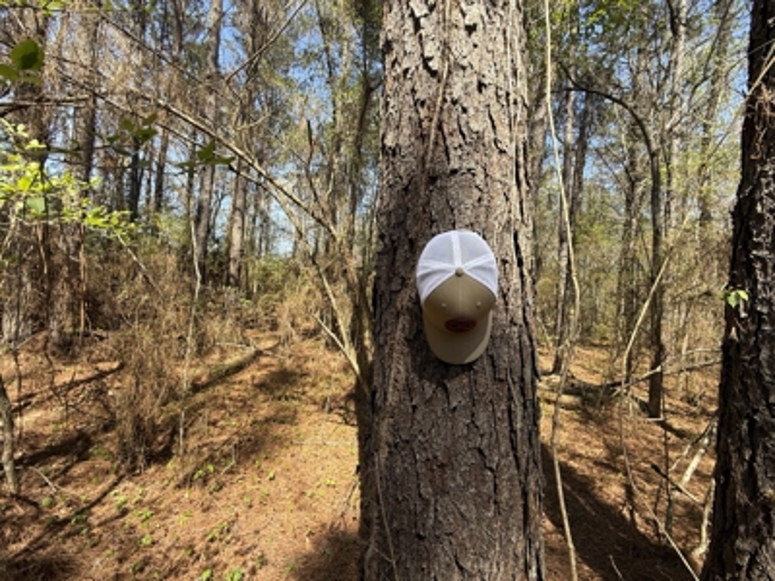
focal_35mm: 14
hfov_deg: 102.1
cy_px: 290
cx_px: 388
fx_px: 313
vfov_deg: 85.7
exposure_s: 1/408
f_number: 2.2
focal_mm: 2.22
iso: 50
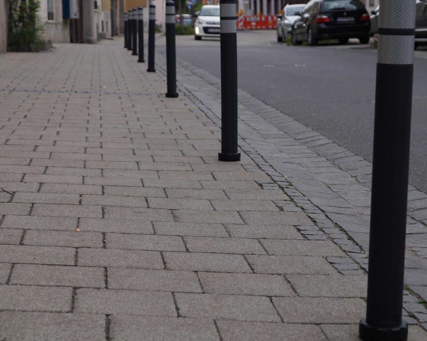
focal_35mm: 81
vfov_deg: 18.9
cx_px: 226
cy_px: 154
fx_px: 1023
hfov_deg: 23.6
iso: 160
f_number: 5.6
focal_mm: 40
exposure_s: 1/160
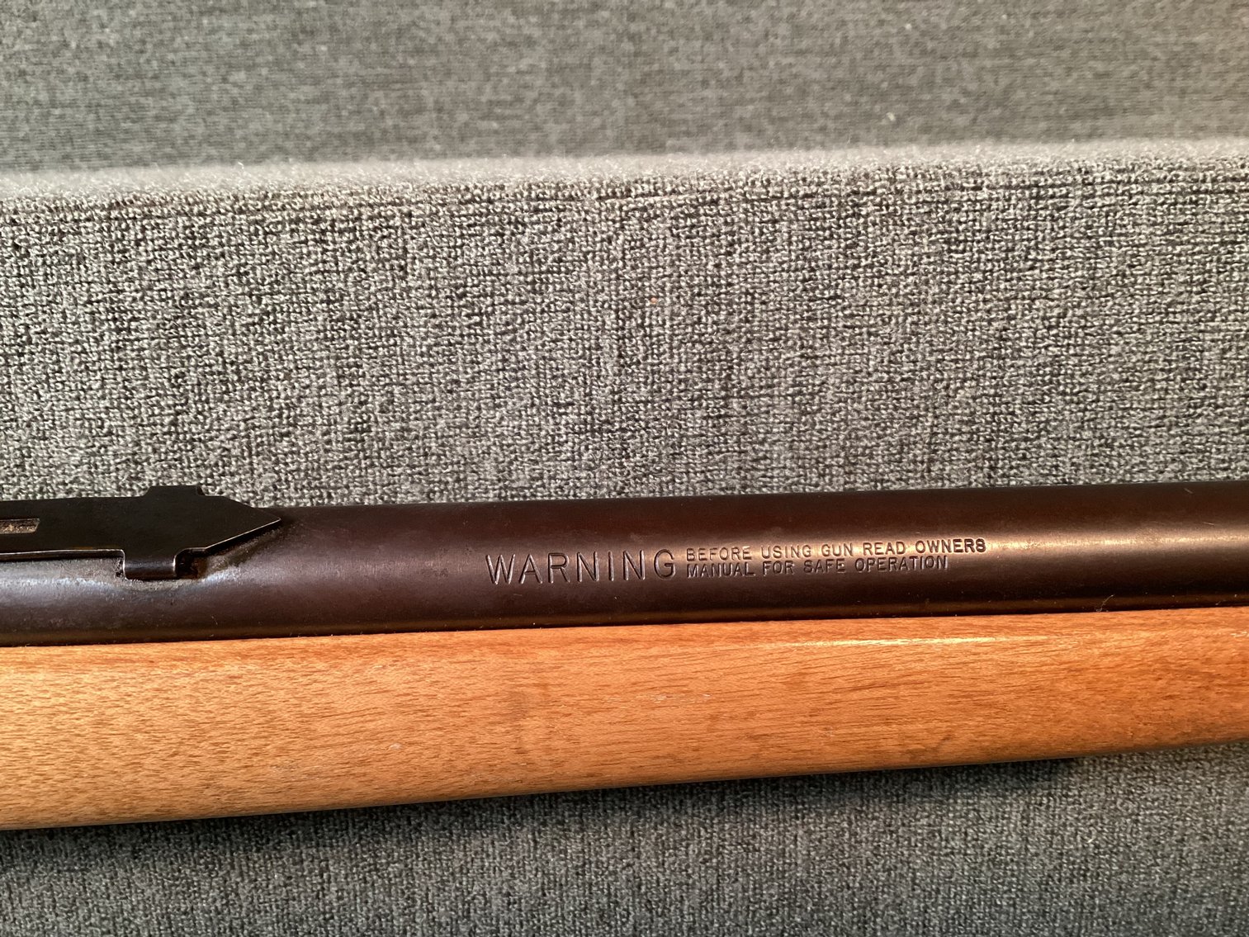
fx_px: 1119
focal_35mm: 31
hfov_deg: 58.3
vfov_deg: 45.4
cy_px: 468
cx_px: 624
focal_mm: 3.3
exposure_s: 1/40
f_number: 2.4
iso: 320
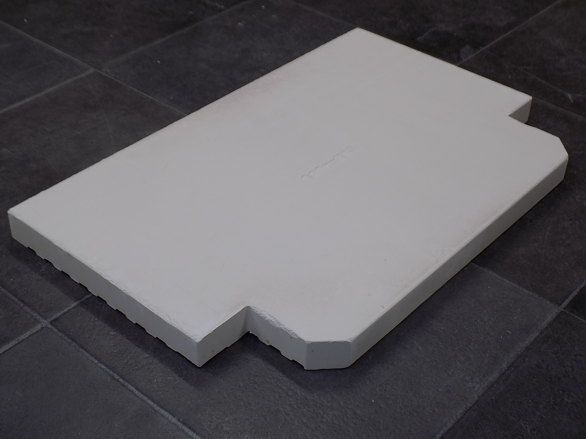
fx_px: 880
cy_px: 220
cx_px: 293
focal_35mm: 52
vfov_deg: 28.0
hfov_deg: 36.8
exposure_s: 1/30
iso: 125
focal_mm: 9.3
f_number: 3.9
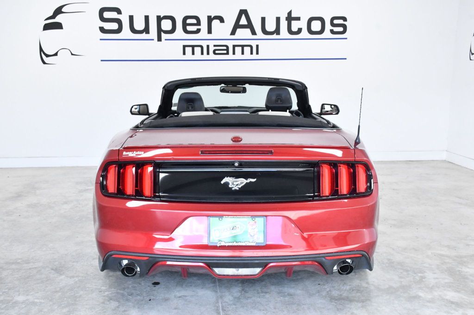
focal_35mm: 40
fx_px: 526
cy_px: 158
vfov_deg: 33.4
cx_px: 237
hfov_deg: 48.5
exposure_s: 1/250
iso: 2500
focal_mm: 27
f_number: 8
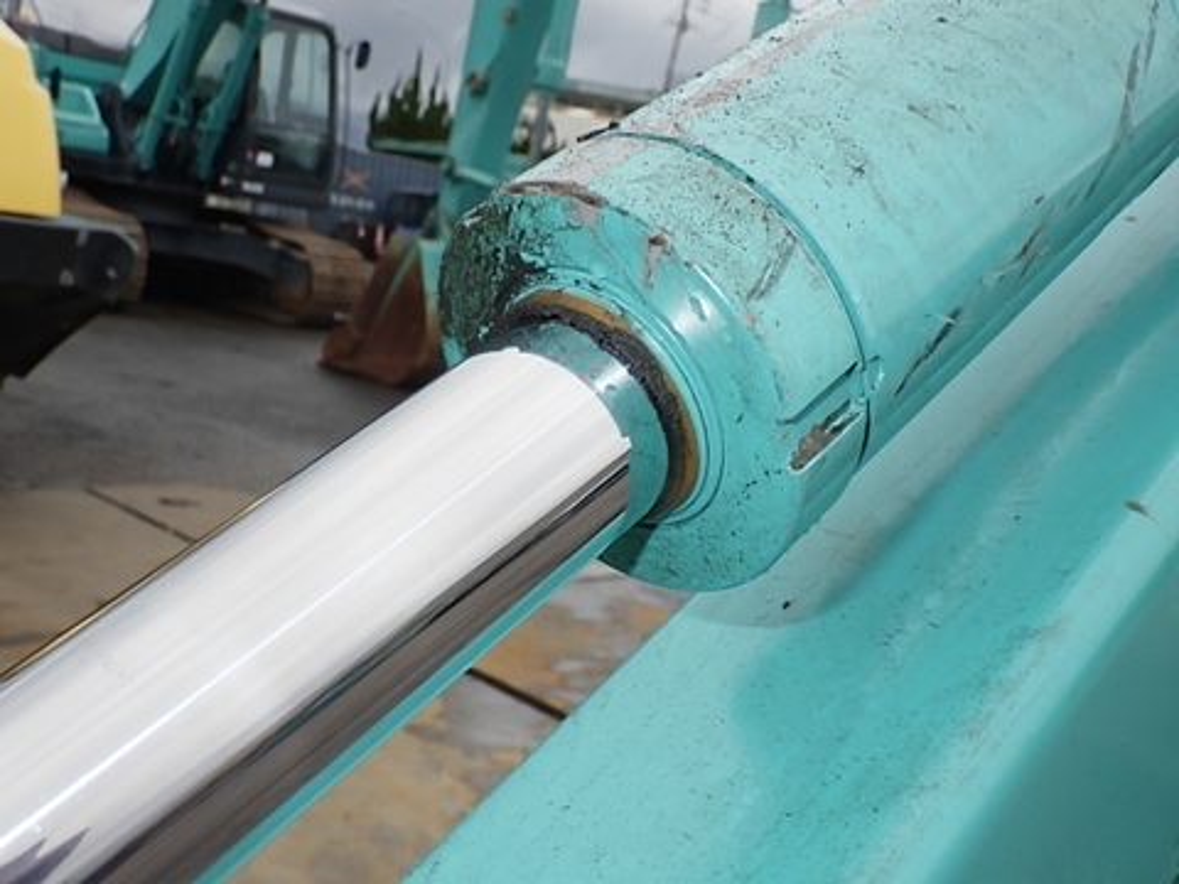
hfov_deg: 44.8
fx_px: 1430
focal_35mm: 42
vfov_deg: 34.3
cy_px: 442
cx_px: 590
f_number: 4.2
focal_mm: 7.5
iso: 250
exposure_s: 1/1000
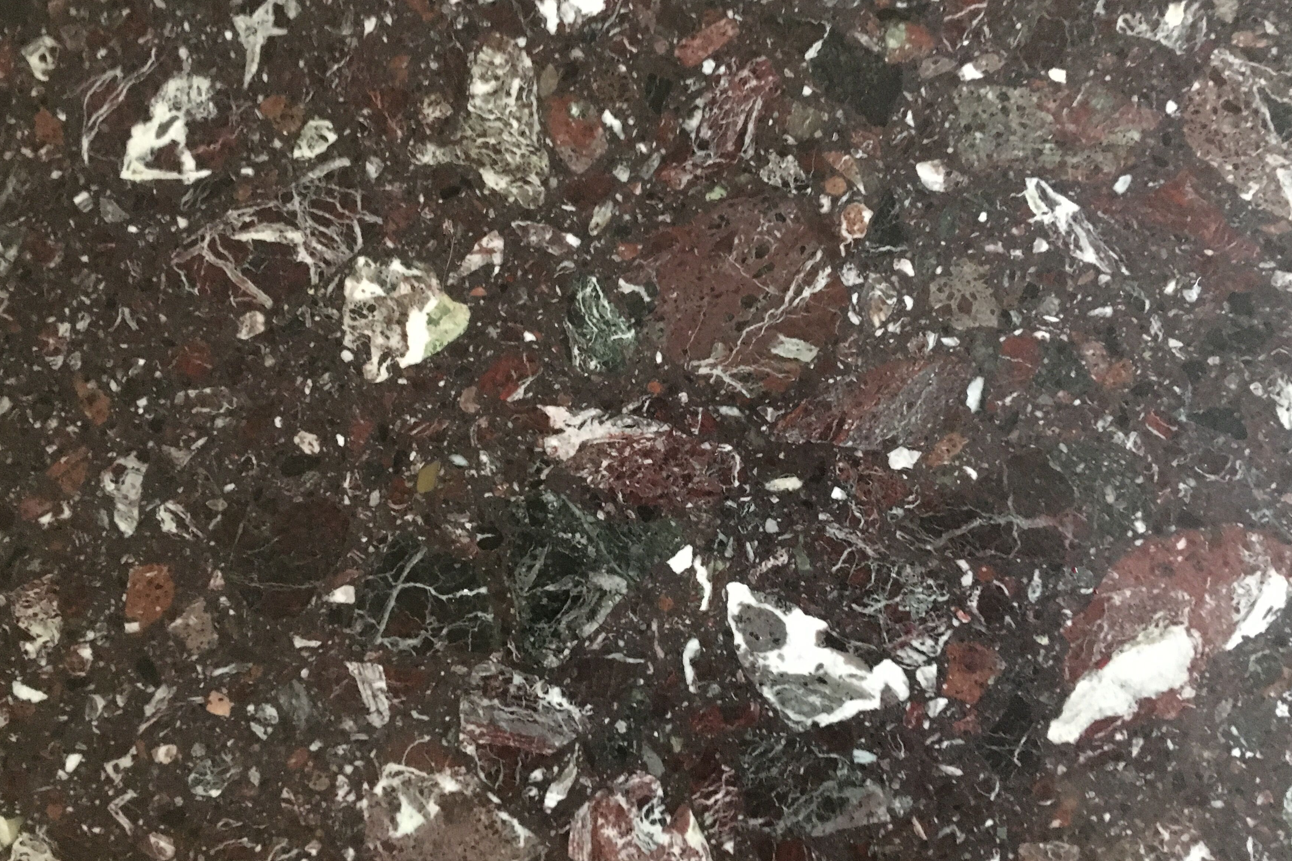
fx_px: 1256
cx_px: 633
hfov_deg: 54.4
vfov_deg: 37.8
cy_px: 380
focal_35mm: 35
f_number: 2.2
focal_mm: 4.15
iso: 320
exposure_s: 1/17
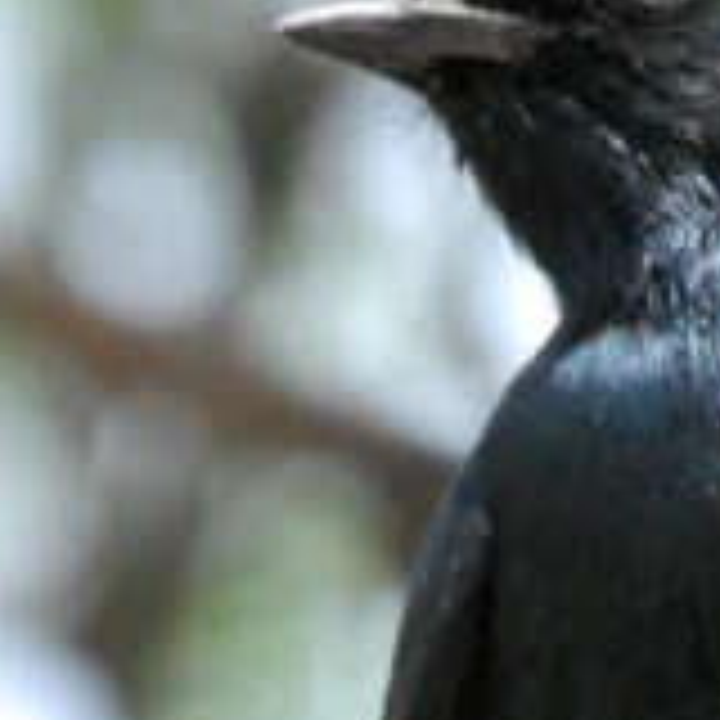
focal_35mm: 2284
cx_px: 601
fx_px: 53747
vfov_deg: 0.8
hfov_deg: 0.8
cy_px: 1256
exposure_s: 1/400
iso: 1250
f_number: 10
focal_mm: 280
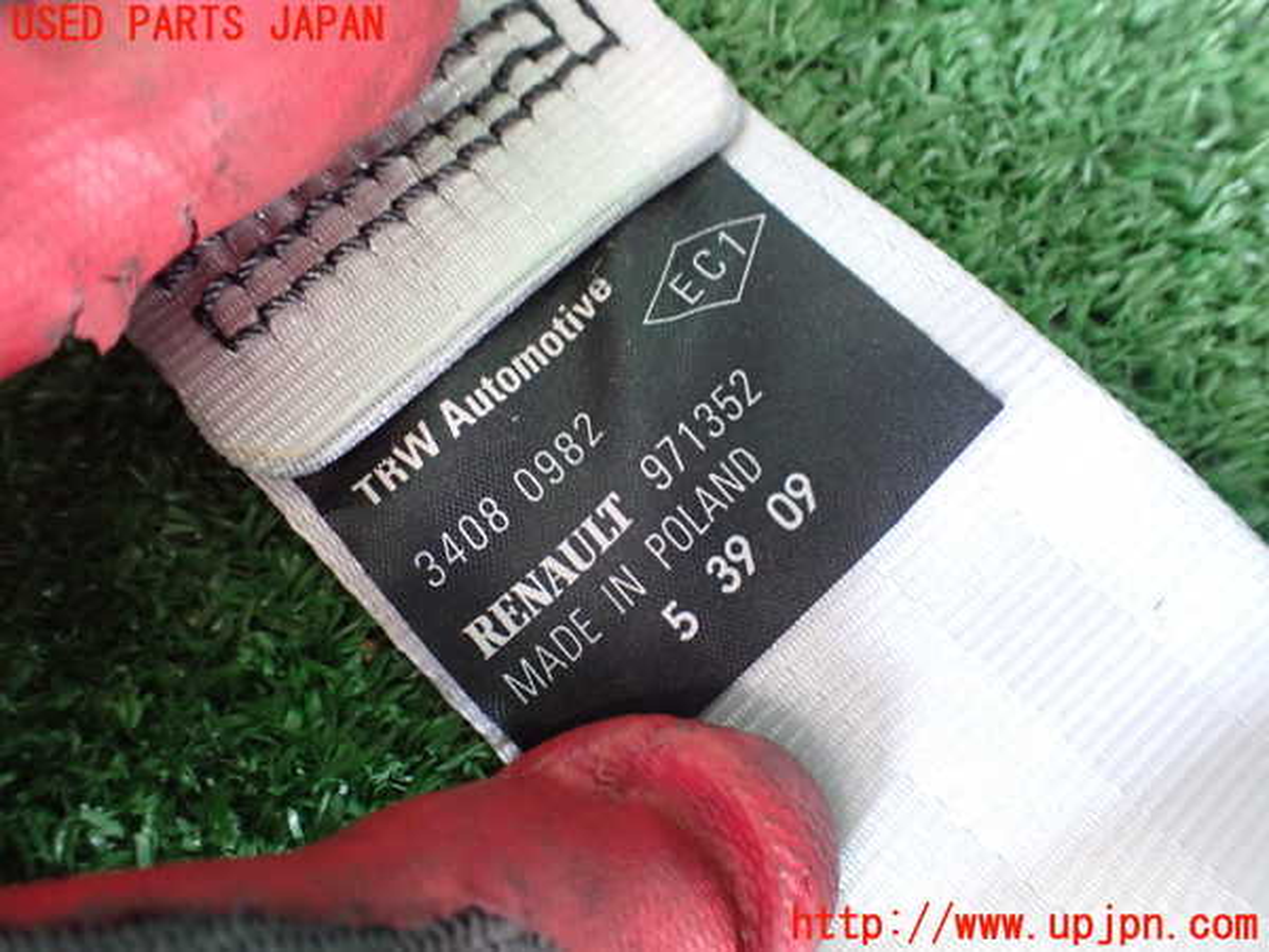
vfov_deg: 46.8
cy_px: 476
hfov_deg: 60.0
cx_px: 634
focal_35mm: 30
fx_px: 1100
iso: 1000
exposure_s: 1/30
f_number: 2.3
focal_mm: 5.4
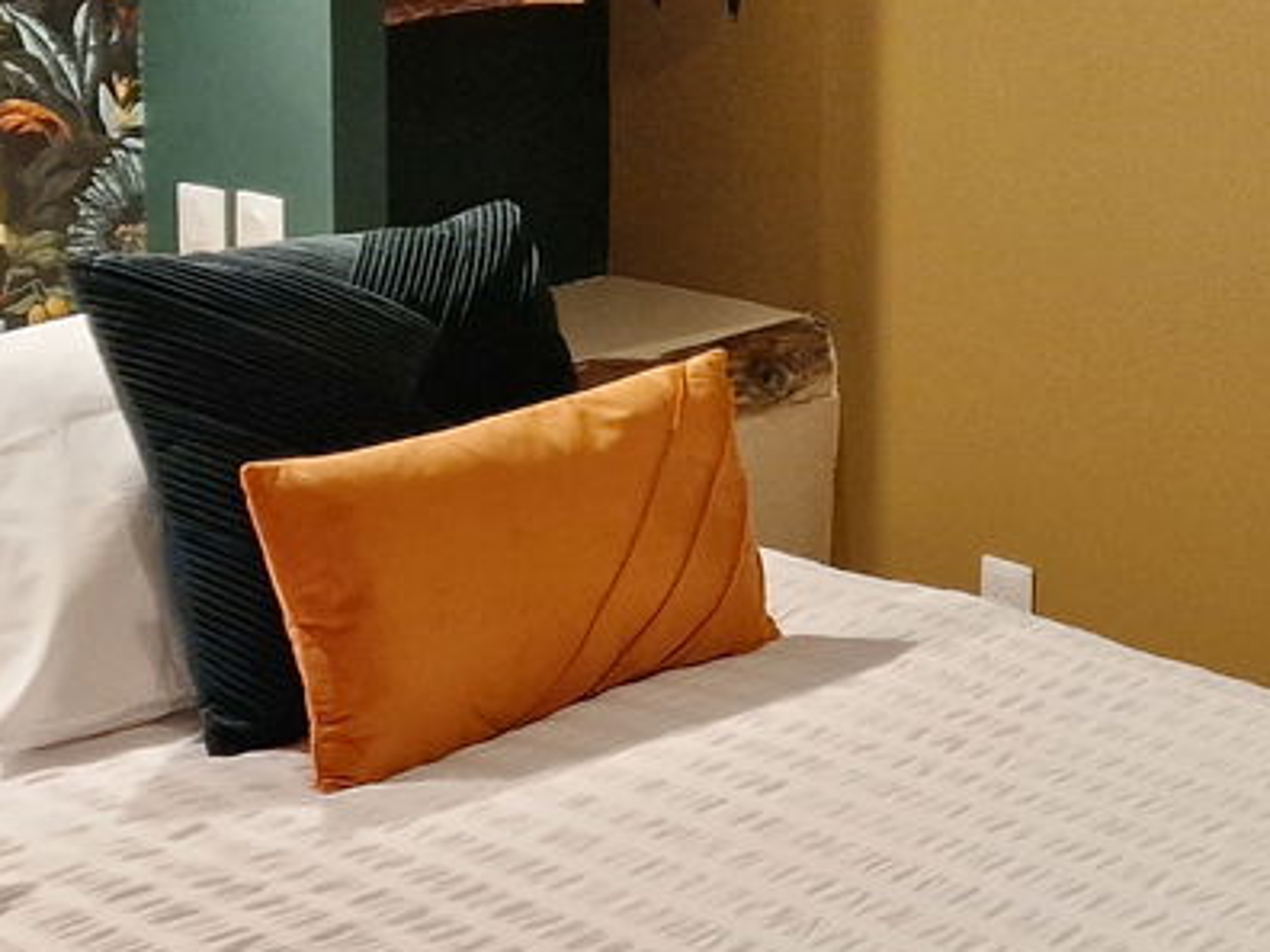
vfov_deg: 15.5
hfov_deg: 20.3
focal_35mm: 93
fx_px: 3412
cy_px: -83
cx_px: 1328
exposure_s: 1/100
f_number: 1.8
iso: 640
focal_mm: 6.4
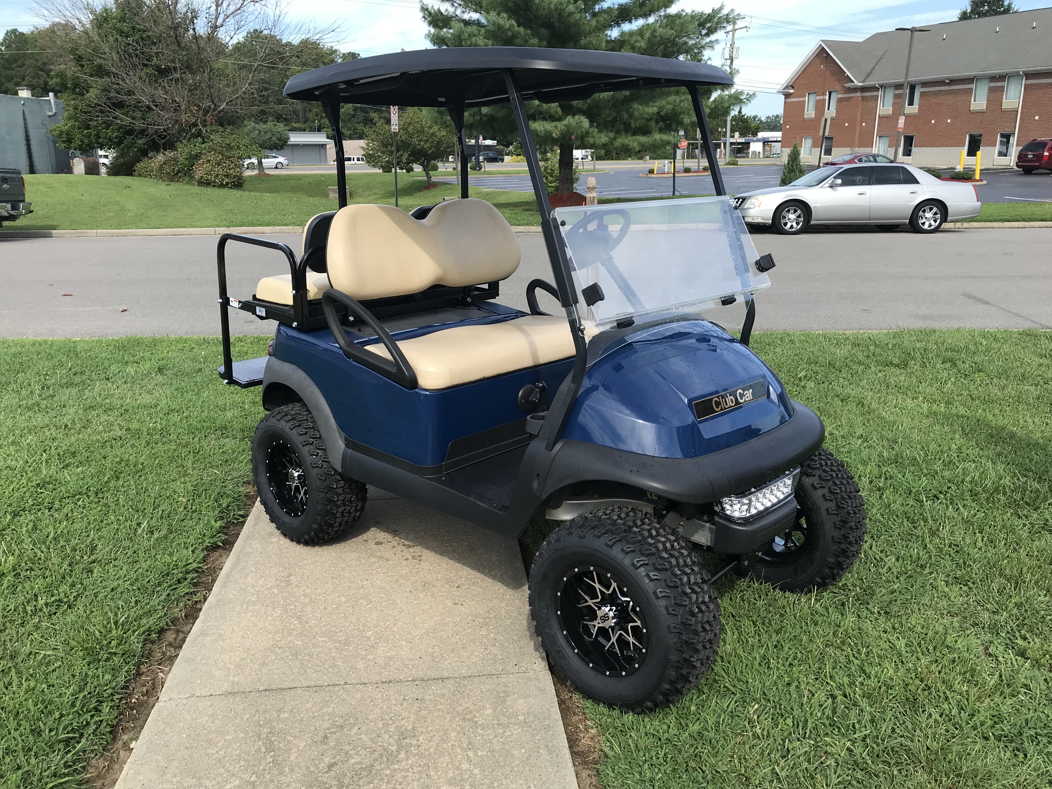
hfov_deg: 63.4
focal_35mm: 28
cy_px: 394
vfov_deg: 49.7
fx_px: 851
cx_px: 526
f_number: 1.8
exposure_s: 1/987
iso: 20
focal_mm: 3.99
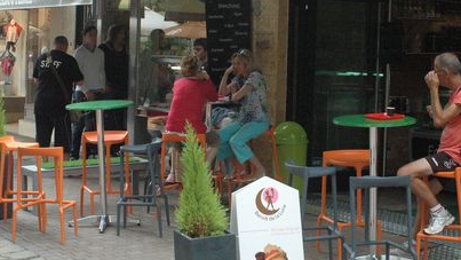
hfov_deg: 25.9
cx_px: 257
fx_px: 1000
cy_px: 74
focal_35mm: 82
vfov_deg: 14.8
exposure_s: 1/200
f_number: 8
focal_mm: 35
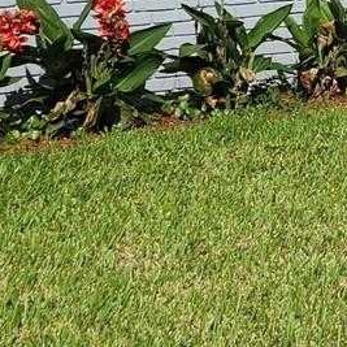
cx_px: 600
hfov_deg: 13.1
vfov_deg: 13.7
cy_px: -120
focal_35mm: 122
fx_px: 1384
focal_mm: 5.4
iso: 20
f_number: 1.8
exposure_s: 1/2470
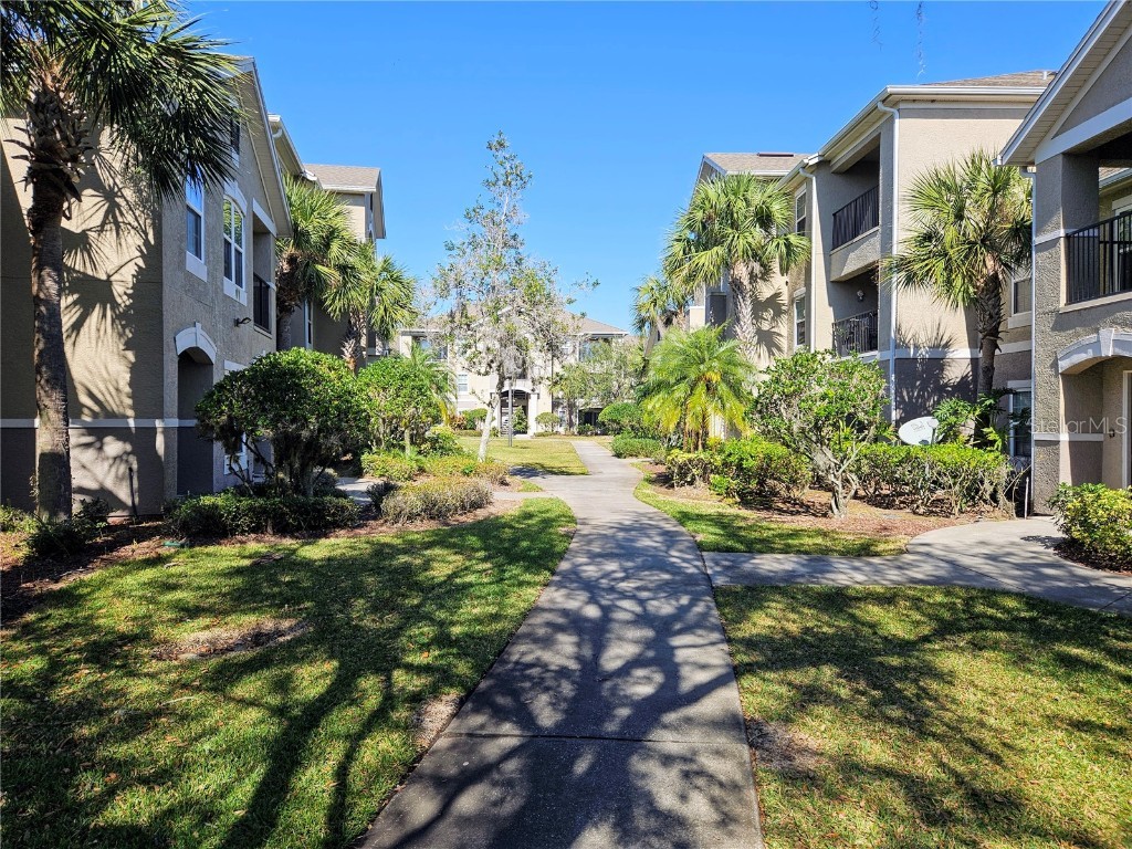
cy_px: 424
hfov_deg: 73.9
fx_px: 752
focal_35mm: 23
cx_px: 566
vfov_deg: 58.9
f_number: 1.8
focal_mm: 5.4
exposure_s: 1/1126
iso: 25
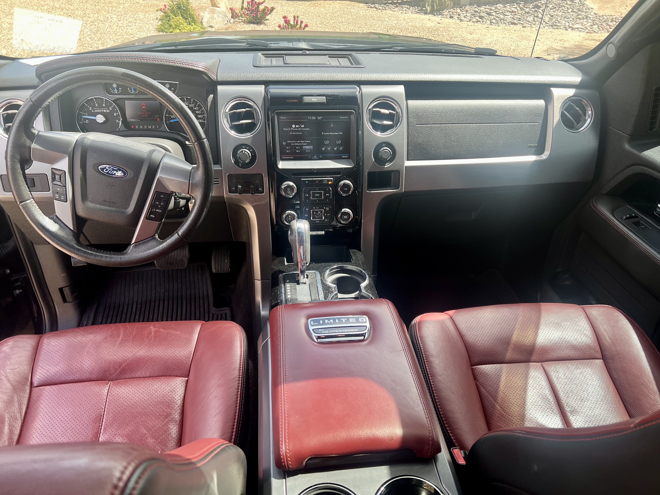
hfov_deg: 67.3
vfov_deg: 53.1
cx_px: 330
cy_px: 248
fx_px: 496
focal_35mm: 26
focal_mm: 5.7
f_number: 1.5
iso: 50
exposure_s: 1/367
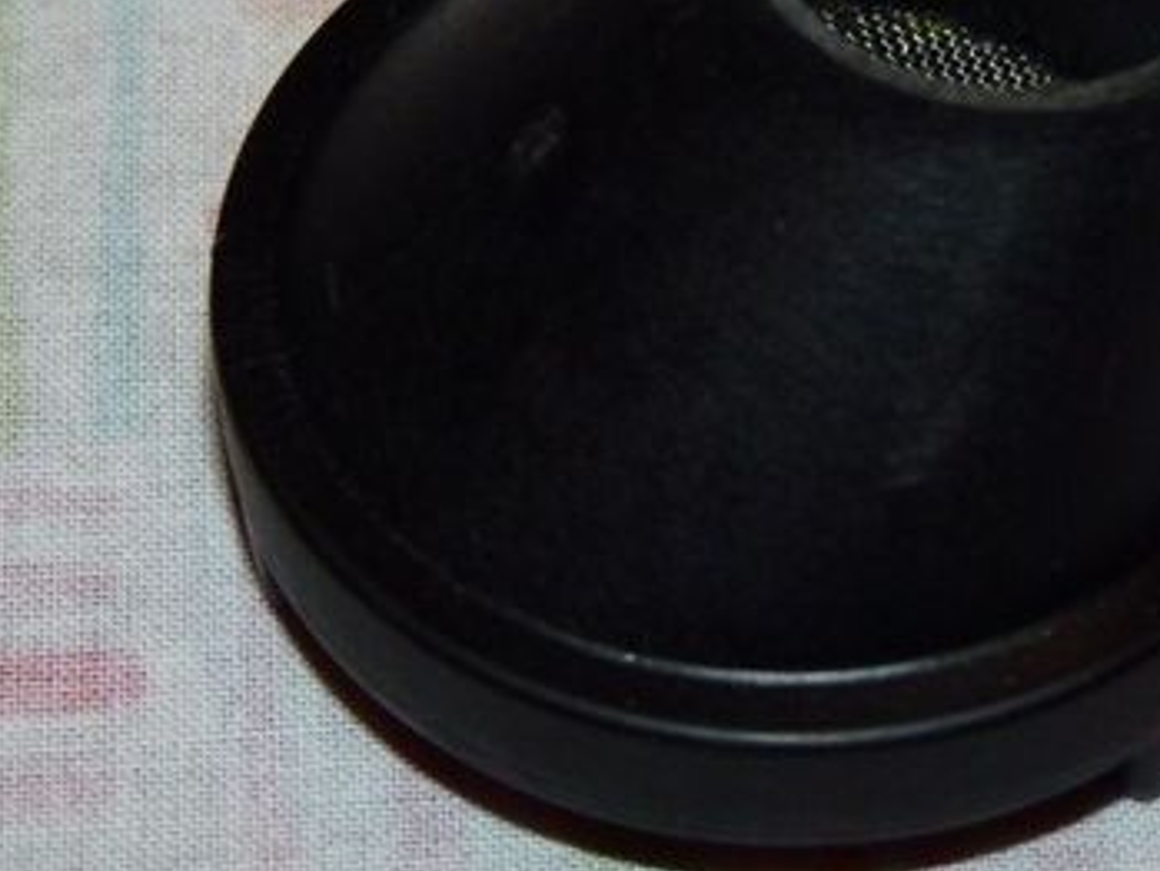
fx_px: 4425
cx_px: 864
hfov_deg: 14.9
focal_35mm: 132
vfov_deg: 11.2
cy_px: 209
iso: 400
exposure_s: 1/40
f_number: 3.4
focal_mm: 12.8
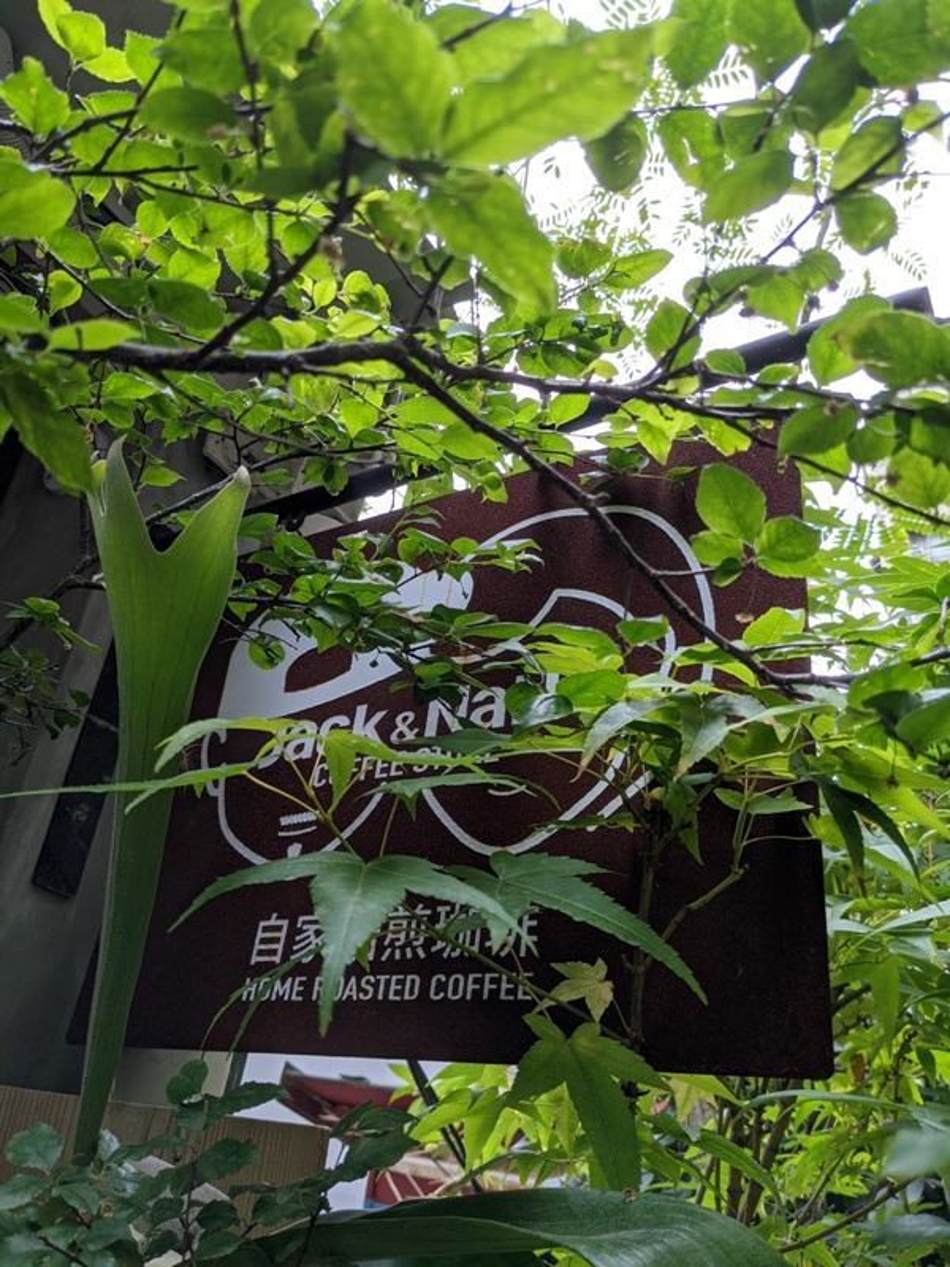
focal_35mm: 27
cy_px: 634
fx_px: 988
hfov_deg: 51.4
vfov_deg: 65.3
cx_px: 475
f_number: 1.73
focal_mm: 4.38
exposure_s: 1/241
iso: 46
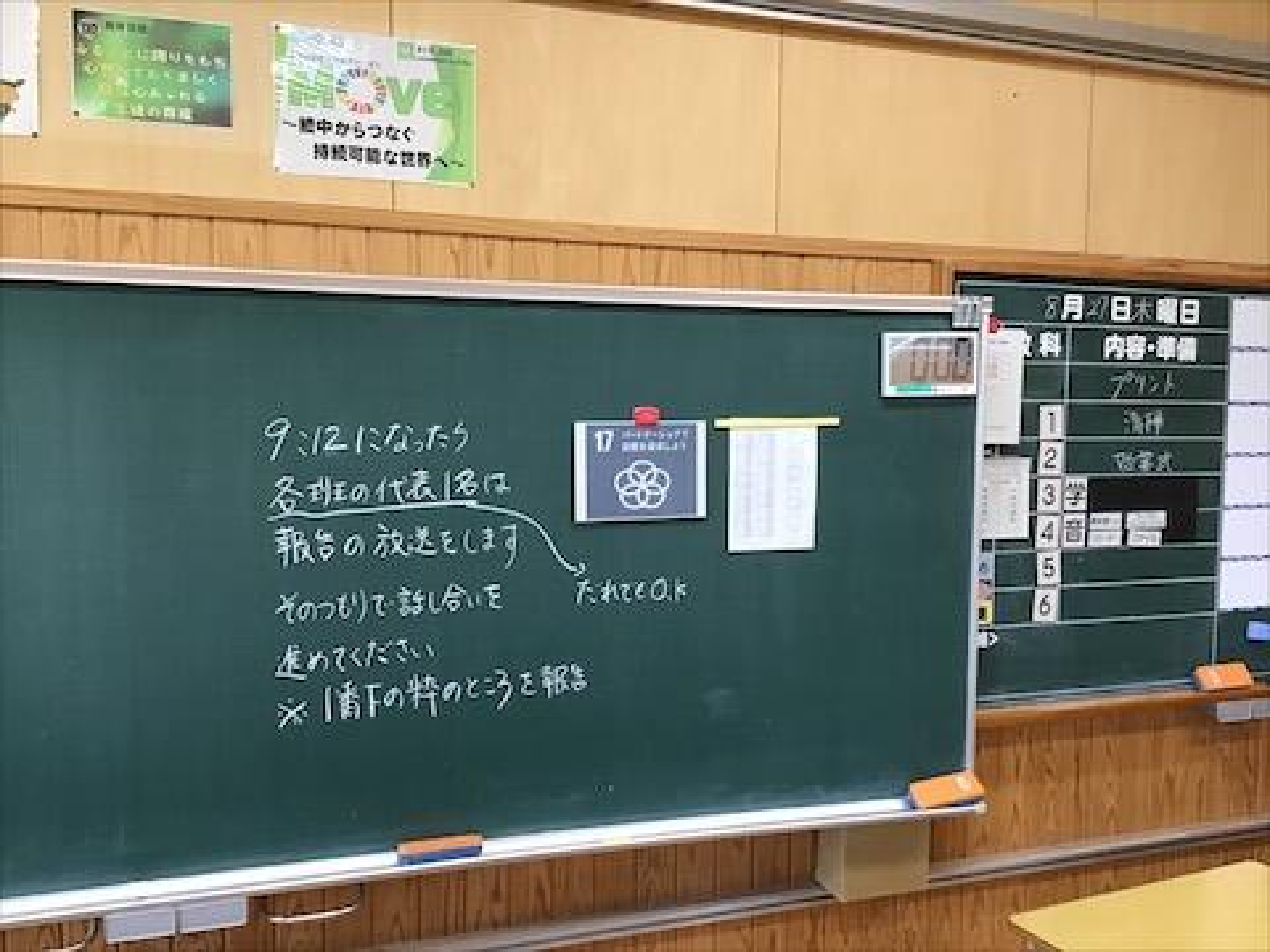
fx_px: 1137
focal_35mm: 31
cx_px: 635
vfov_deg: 45.4
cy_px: 476
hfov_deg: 58.4
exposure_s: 1/30
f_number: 2.4
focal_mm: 3.3
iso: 40
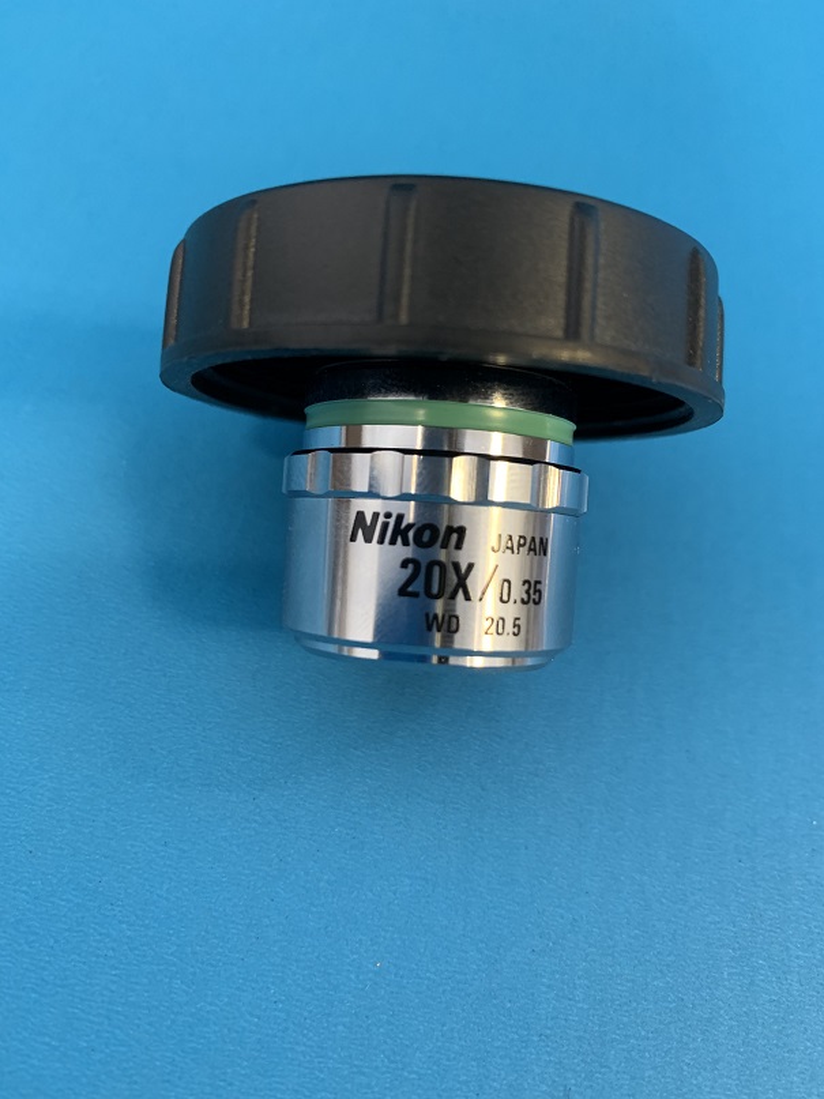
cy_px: 550
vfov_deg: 67.3
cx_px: 412
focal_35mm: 26
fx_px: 825
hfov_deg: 53.1
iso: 250
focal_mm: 4.25
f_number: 1.8
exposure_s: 1/33
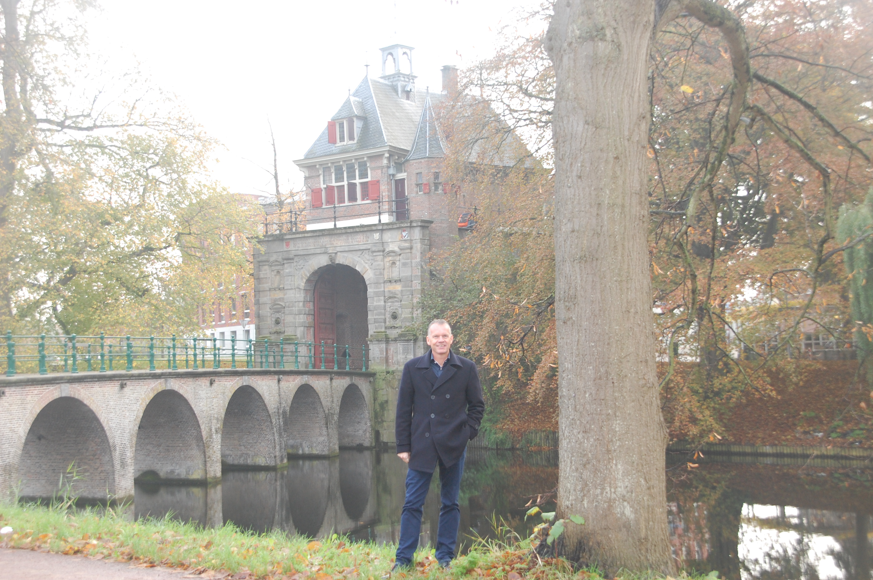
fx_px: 1236
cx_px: 436
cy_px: 290
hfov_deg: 38.9
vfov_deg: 26.4
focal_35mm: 51
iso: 640
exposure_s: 1/60
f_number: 4.8
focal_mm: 34
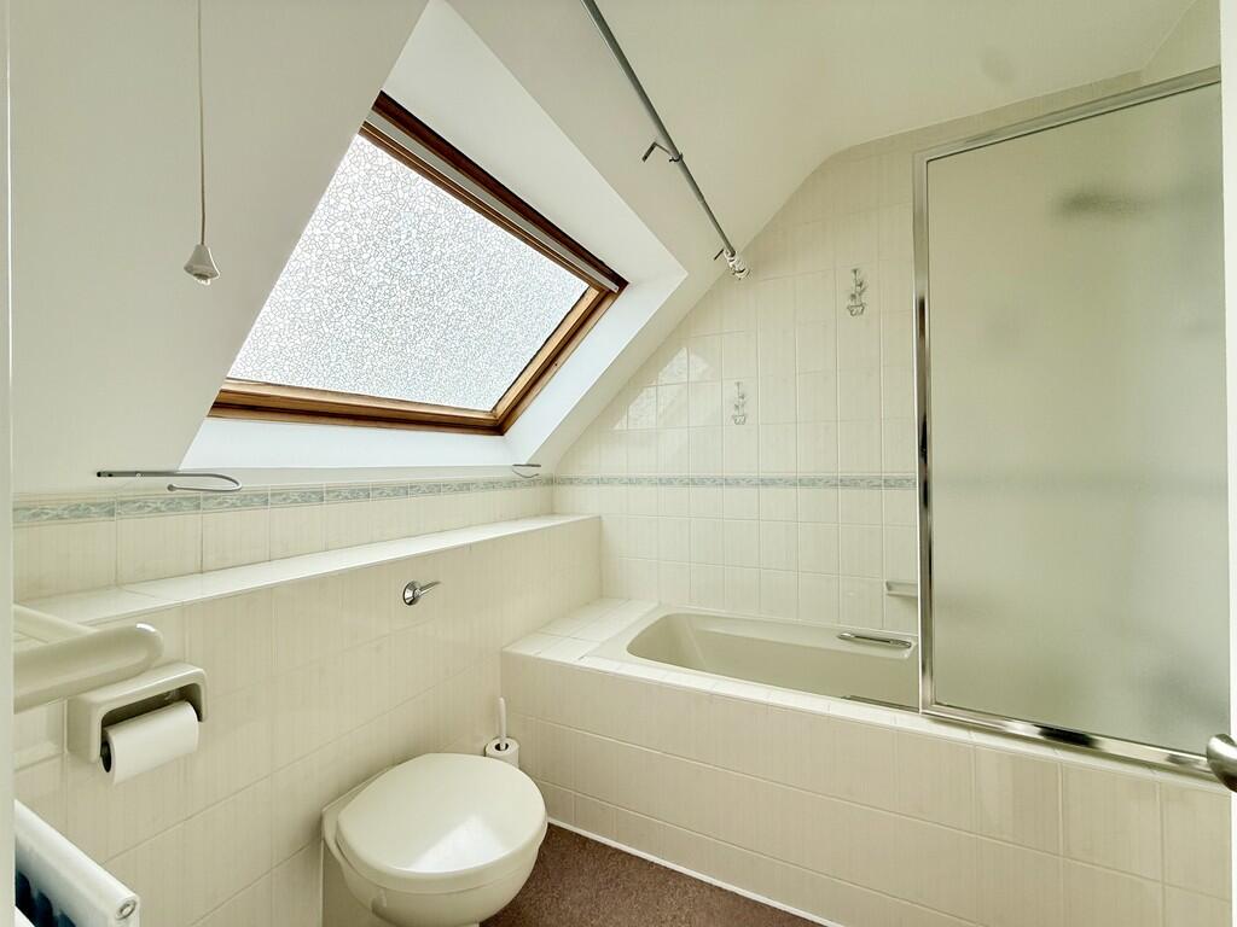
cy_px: 464
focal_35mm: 14
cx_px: 618
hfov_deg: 102.1
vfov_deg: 85.7
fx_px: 500
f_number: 2.2
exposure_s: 1/970
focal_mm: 2.22
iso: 64
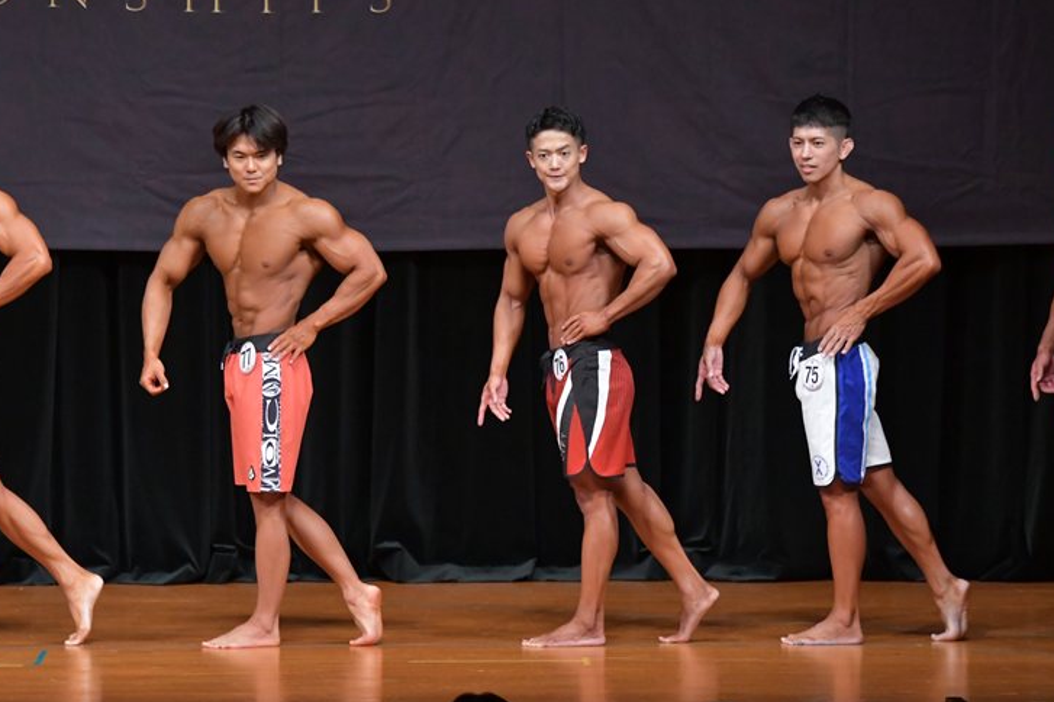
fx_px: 7960
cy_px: 361
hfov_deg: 7.6
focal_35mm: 272
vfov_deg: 5.0
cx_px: 540
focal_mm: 170
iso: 5000
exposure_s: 1/400
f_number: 5.6
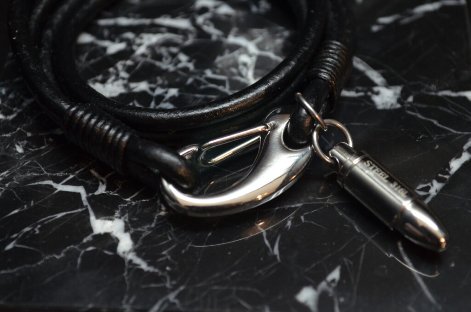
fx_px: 940
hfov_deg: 28.1
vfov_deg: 18.8
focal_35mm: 72
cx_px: 236
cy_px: 156
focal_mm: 48
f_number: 5.6
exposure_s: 1/100
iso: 800
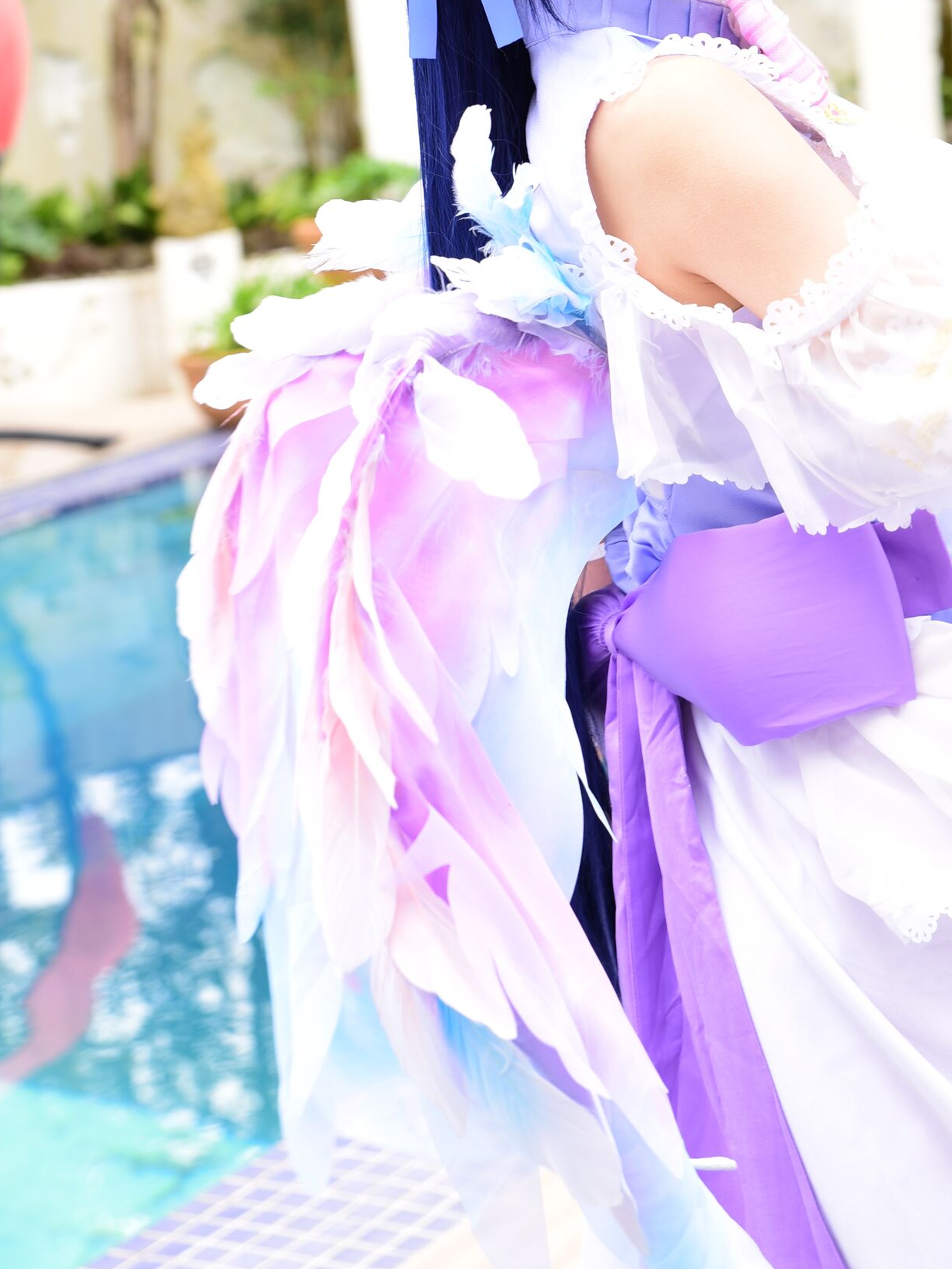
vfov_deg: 22.1
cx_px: 597
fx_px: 3226
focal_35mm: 88
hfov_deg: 16.8
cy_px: 339
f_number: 5
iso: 250
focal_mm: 56
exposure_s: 1/125
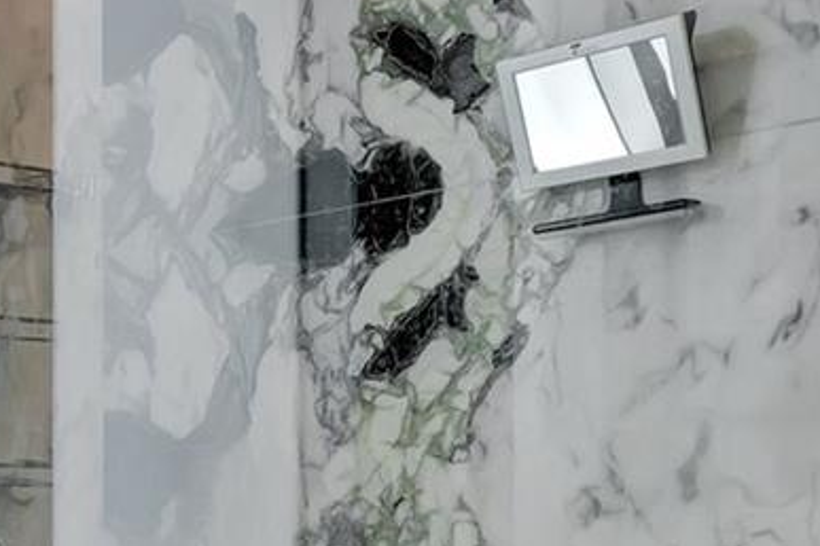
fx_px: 1412
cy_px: 532
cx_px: -229
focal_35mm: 62
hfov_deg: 27.4
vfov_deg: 21.2
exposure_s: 1/30
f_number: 8
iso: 800
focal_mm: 10
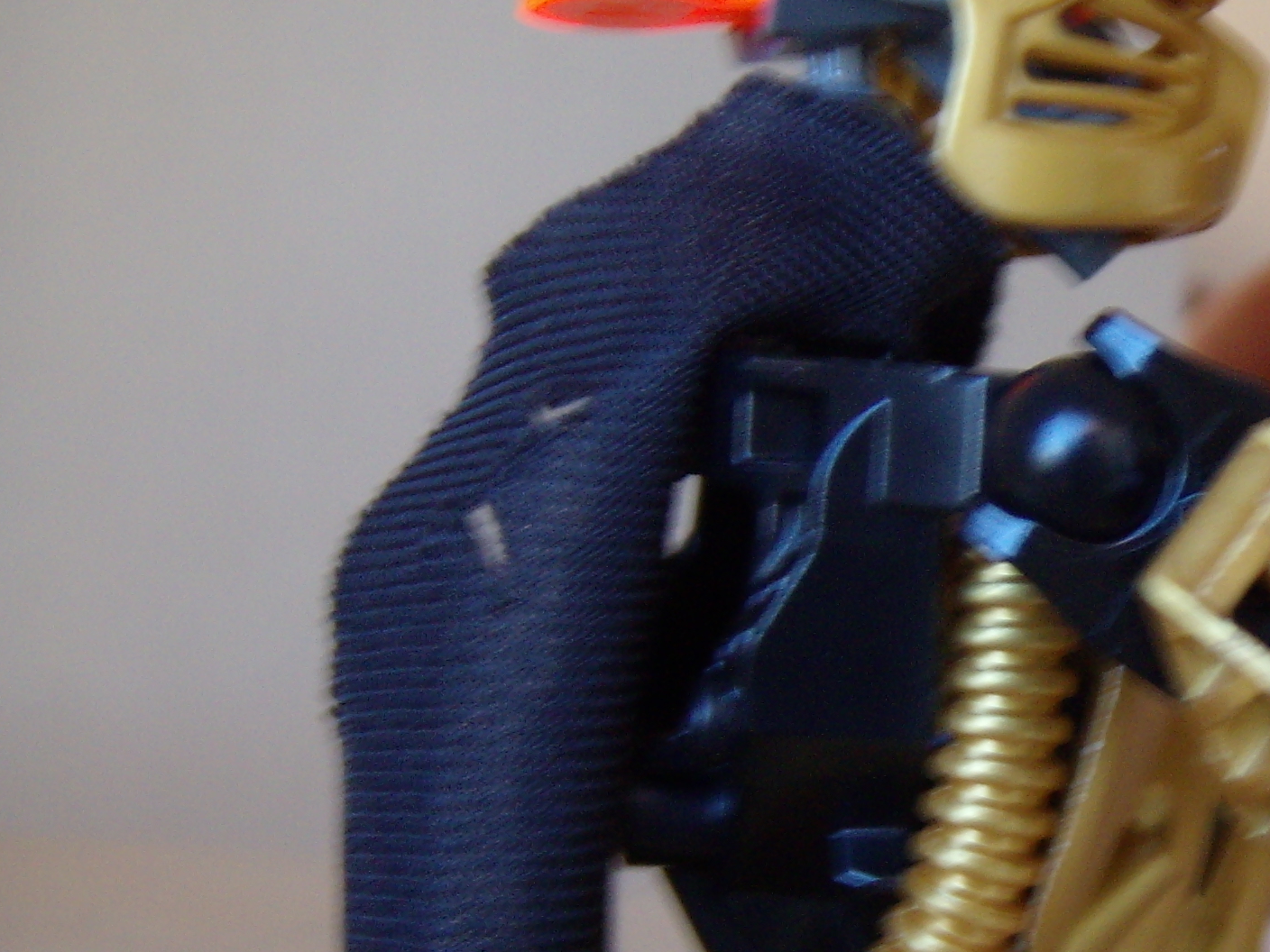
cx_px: 1208
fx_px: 2788
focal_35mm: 76
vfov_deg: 19.4
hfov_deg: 24.7
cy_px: 547
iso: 100
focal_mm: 6.4
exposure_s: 1/12.5
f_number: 3.5
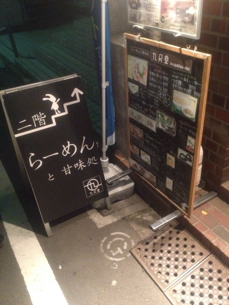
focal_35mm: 35
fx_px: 309
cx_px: 114
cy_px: 152
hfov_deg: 40.7
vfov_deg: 52.6
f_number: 2.4
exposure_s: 1/15
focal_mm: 4.28
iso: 800
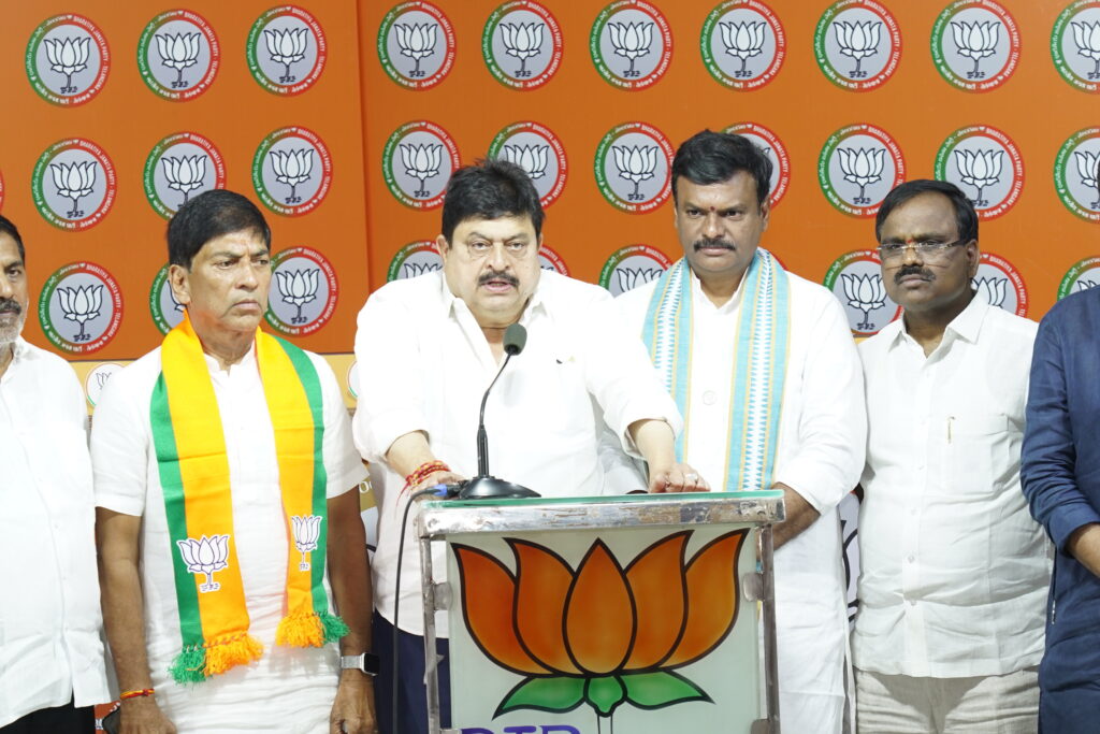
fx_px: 4400
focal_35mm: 144
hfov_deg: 14.2
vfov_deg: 9.5
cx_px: 550
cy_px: 367
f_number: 5.6
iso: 800
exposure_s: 1/125
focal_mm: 96
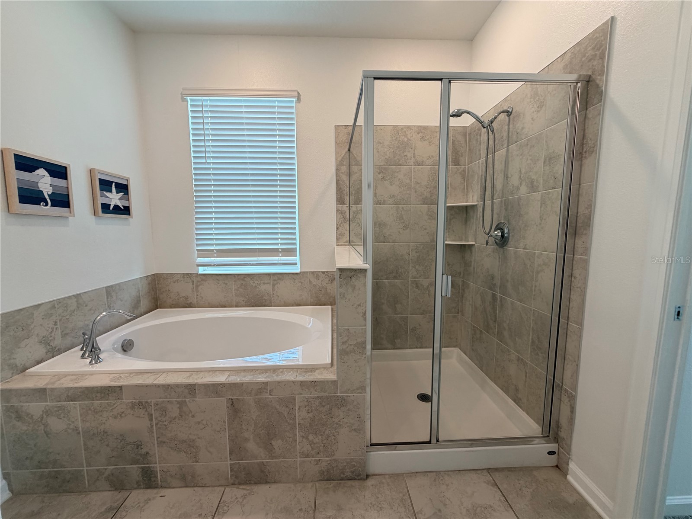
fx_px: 280
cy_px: 260
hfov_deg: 102.1
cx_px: 346
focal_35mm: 14
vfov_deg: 85.7
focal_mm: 2.22
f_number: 2.2
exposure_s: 1/120
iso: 125
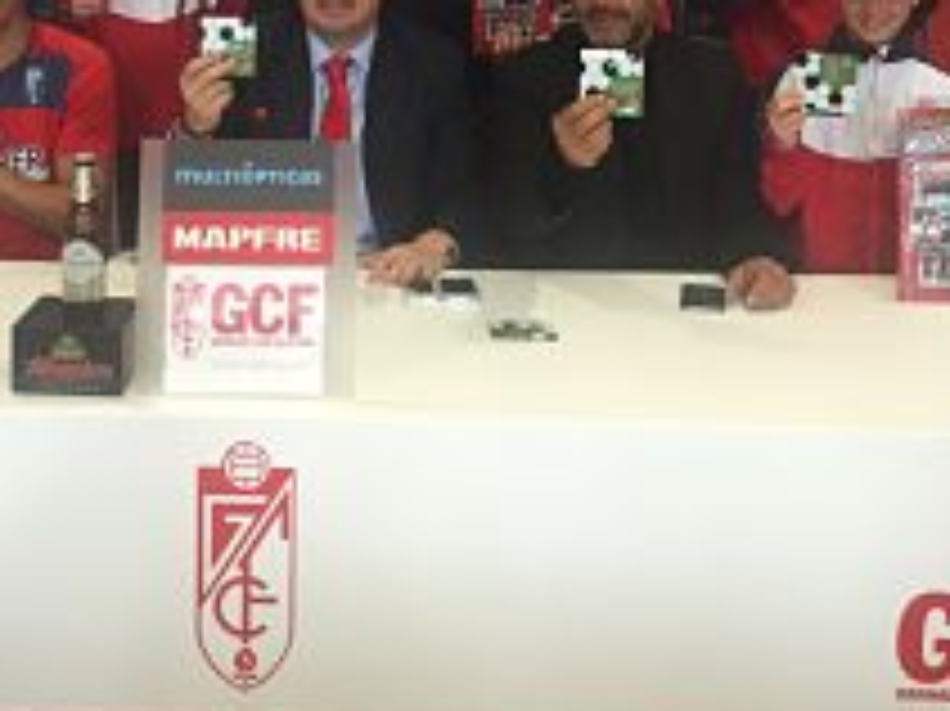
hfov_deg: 34.6
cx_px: 320
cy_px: 63
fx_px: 1509
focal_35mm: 55
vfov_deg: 25.6
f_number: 2.2
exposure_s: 1/30
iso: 40
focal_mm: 4.15
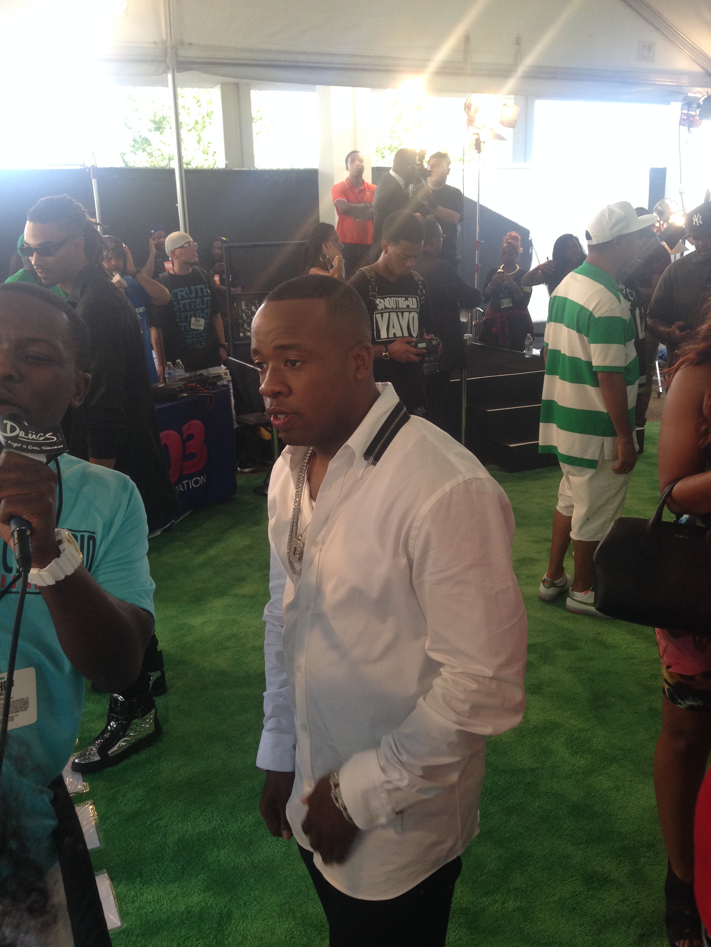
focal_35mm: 33
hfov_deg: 42.9
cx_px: 356
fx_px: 904
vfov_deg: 55.4
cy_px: 474
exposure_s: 1/120
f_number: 2.4
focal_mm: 4.12
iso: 80
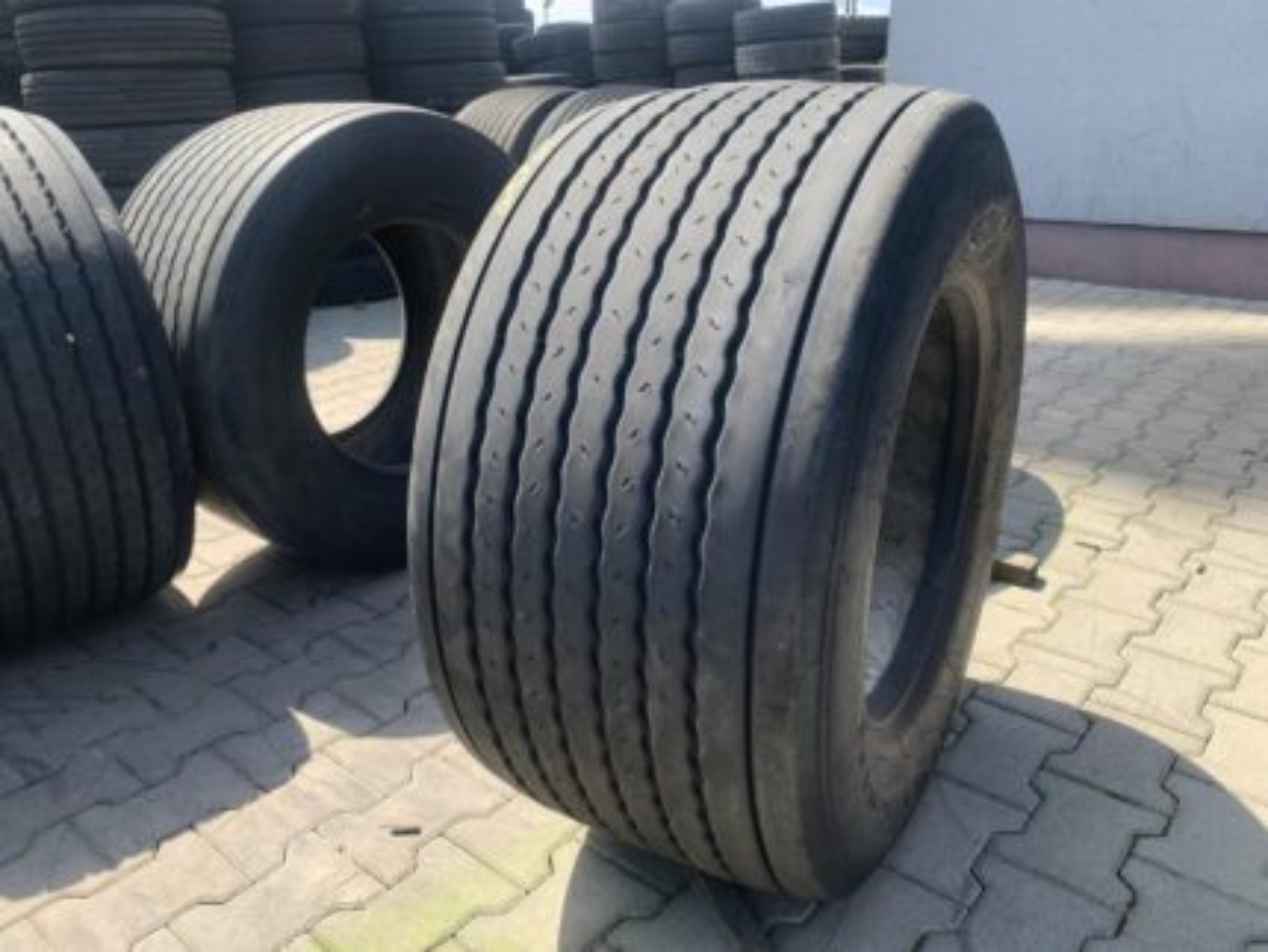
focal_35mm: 26
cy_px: 476
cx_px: 634
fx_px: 953
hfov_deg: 67.3
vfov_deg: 53.1
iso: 25
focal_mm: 4.25
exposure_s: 1/531
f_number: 1.8
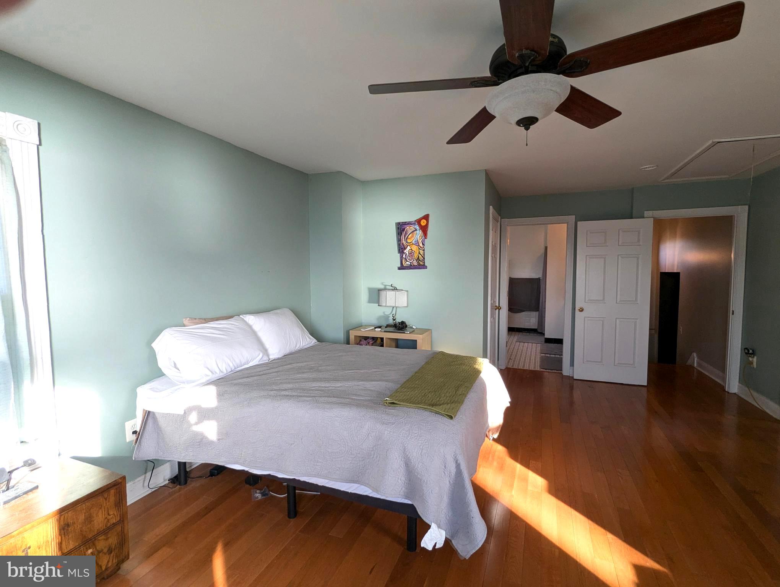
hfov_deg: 94.4
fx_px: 361
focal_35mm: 16
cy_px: 294
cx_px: 390
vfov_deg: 78.2
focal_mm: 2.35
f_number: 2.2
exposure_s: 1/90.1
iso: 118
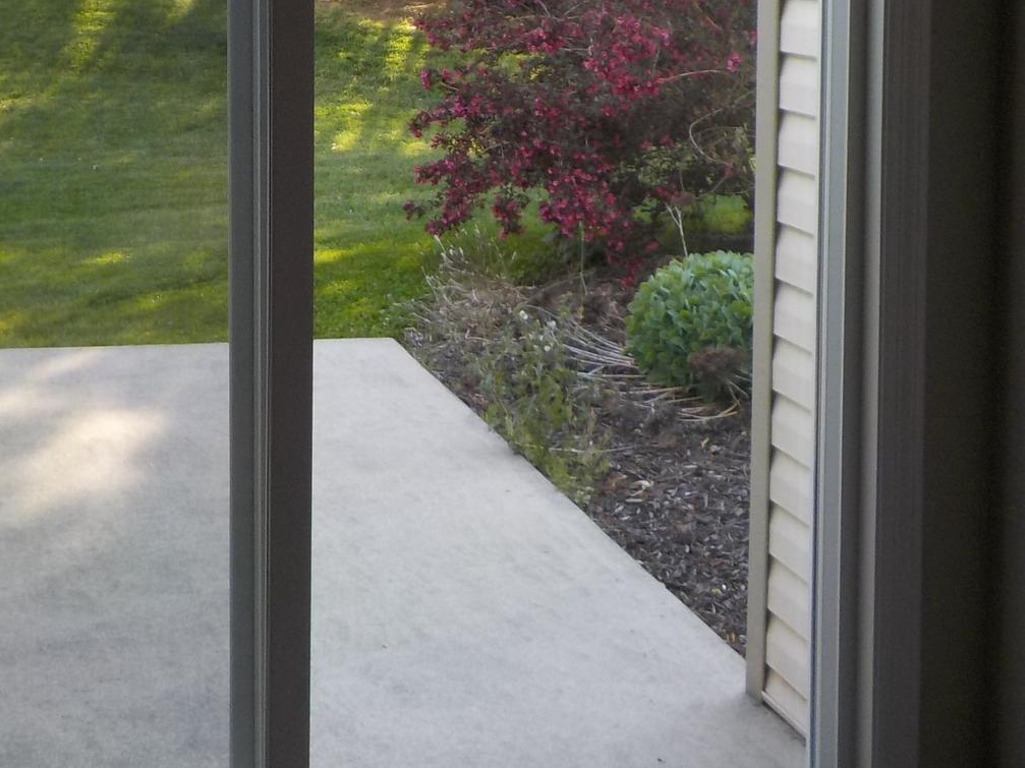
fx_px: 1806
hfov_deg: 31.3
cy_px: 83
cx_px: 292
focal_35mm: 61
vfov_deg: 23.4
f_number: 3.3
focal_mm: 4.1
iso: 125
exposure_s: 1/80
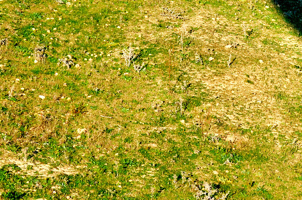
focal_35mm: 175
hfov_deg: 11.4
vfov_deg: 7.8
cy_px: 39
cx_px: 425
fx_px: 1465
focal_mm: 32
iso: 200
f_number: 7.1
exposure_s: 1/200
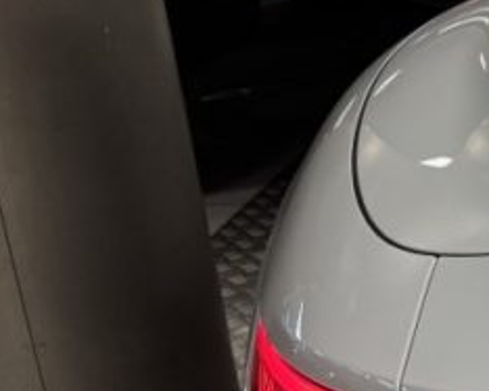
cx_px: 1032
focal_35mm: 120
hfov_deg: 13.4
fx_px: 1736
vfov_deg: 12.8
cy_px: 257
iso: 125
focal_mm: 6.76
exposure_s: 1/100
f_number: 1.78
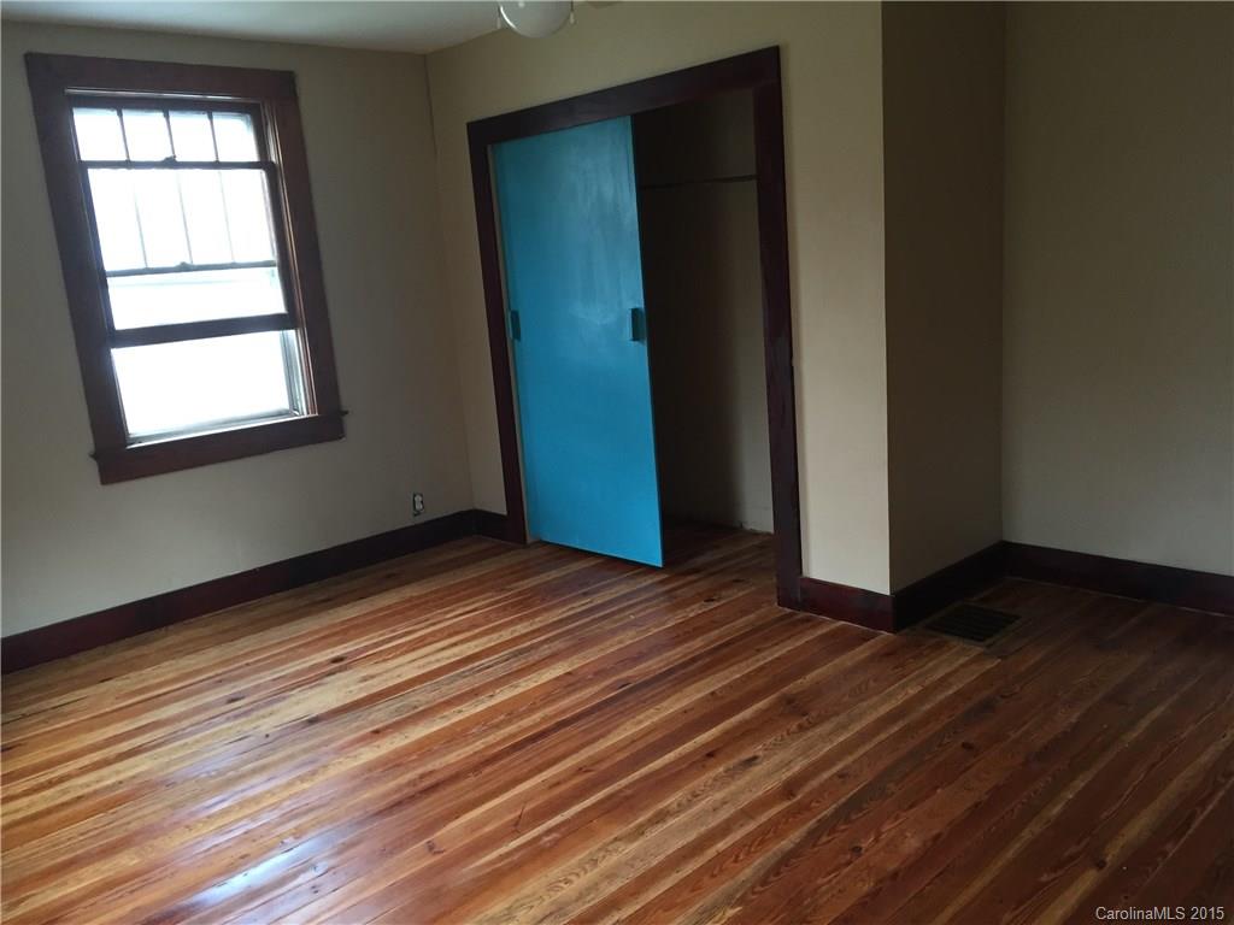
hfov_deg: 61.7
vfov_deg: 48.2
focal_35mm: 29
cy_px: 462
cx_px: 617
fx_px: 1034
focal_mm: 4.15
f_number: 2.2
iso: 125
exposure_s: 1/30
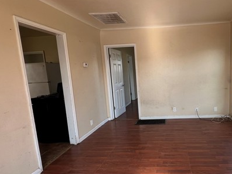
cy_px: 89
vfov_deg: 63.4
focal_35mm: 21
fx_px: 141
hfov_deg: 75.2
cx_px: 163
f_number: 1.8
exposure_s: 1/99
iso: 50
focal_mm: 1.57
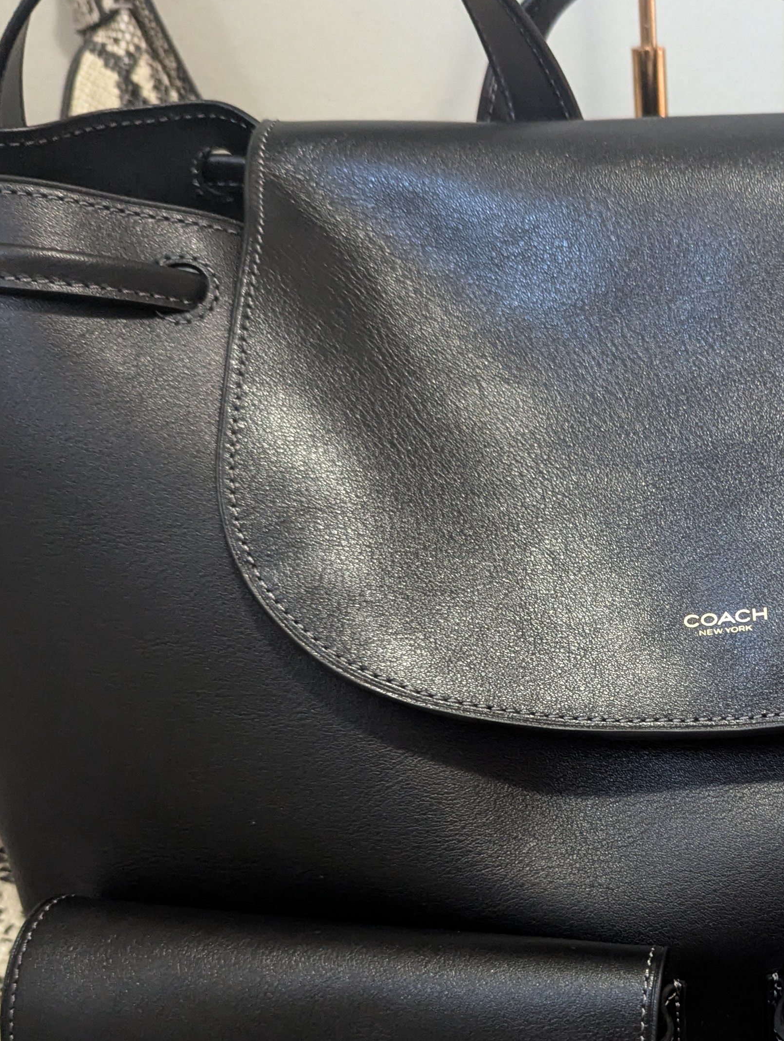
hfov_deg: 29.9
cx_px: 742
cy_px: 698
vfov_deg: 40.7
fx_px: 1386
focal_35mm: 46
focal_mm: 6.81
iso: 1176
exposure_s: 1/39.5
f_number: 1.85
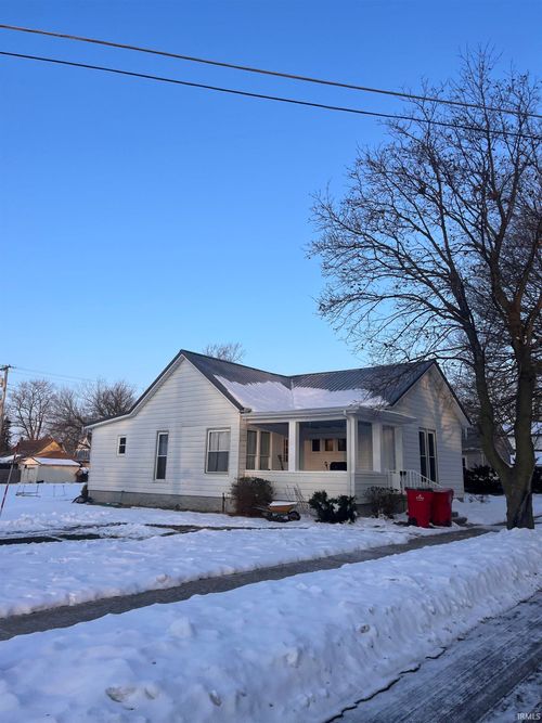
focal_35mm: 26
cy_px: 362
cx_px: 271
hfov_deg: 53.0
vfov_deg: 67.3
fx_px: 543
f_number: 1.6
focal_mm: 5.1
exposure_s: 1/1497
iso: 50
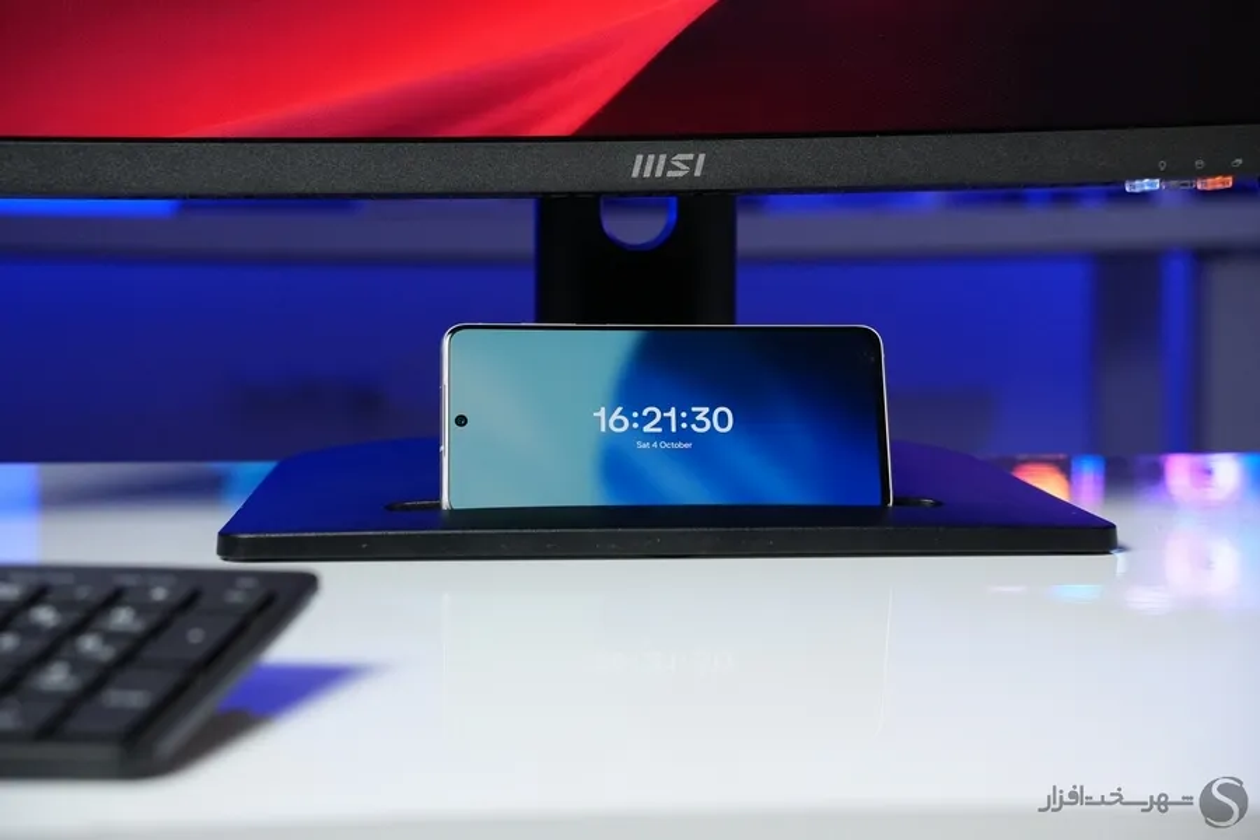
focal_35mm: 75
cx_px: 630
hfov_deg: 27.0
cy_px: 420
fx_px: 2625
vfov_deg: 18.2
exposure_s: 1/60
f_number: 4.5
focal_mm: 50
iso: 1250
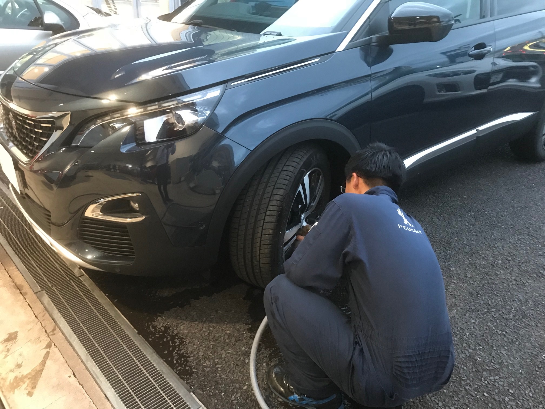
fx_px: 441
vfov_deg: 49.7
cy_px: 204
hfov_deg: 63.4
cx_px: 272
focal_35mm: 28
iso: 80
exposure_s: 1/7
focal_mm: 3.99
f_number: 1.8
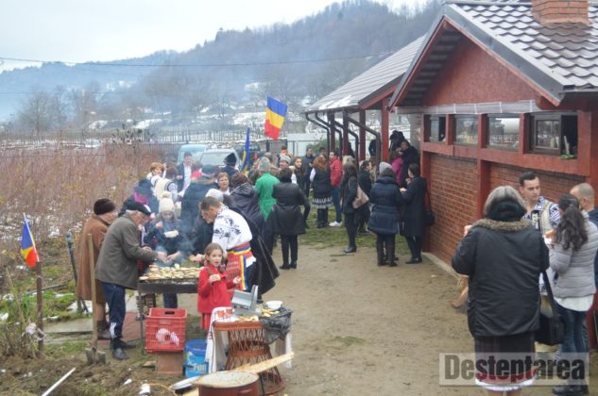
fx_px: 796
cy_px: 198
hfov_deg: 41.2
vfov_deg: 28.0
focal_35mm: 48
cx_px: 299
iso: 400
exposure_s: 1/125
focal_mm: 32
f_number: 5.6
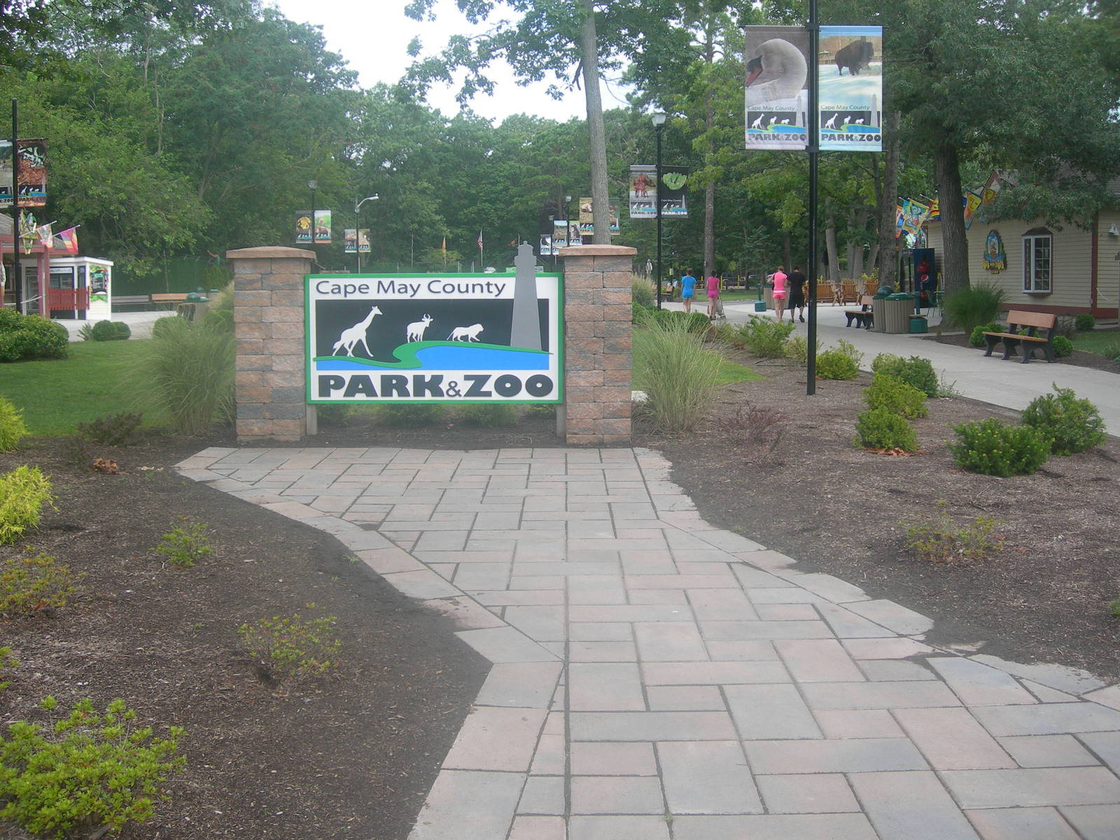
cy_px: 420
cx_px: 560
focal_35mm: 38
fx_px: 1229
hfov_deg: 49.0
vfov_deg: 37.7
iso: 50
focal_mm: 7.8
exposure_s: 1/280
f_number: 2.8
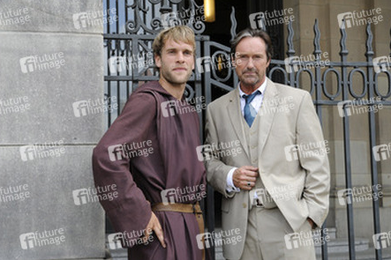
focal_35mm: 57
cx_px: 196
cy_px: 129
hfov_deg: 35.1
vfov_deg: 23.8
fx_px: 619
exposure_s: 1/200
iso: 250
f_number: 7.1
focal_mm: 56
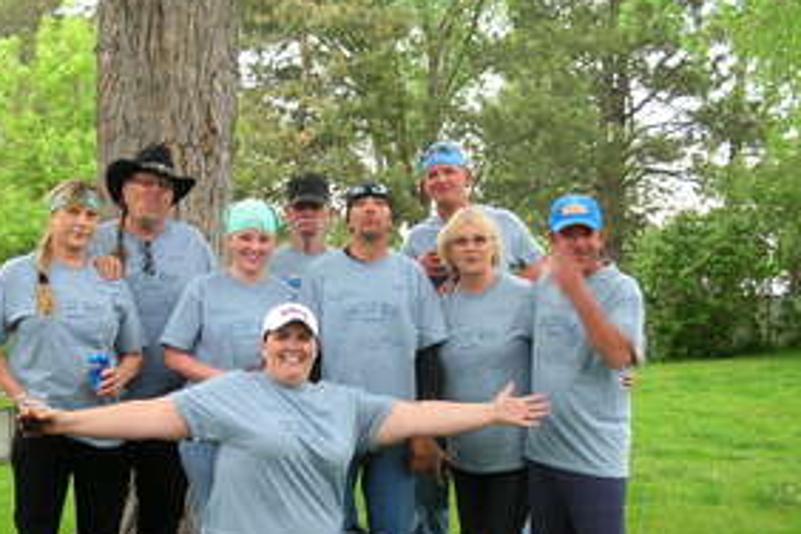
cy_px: 354
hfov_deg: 38.1
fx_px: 1157
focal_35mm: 52
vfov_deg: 25.9
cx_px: 358
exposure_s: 1/31.7
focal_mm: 6
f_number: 2.7
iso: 50
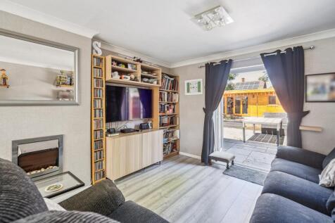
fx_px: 149
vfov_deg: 73.7
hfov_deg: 96.8
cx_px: 168
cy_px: 112
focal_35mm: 16
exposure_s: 1/25
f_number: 4.5
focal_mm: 16
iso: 400
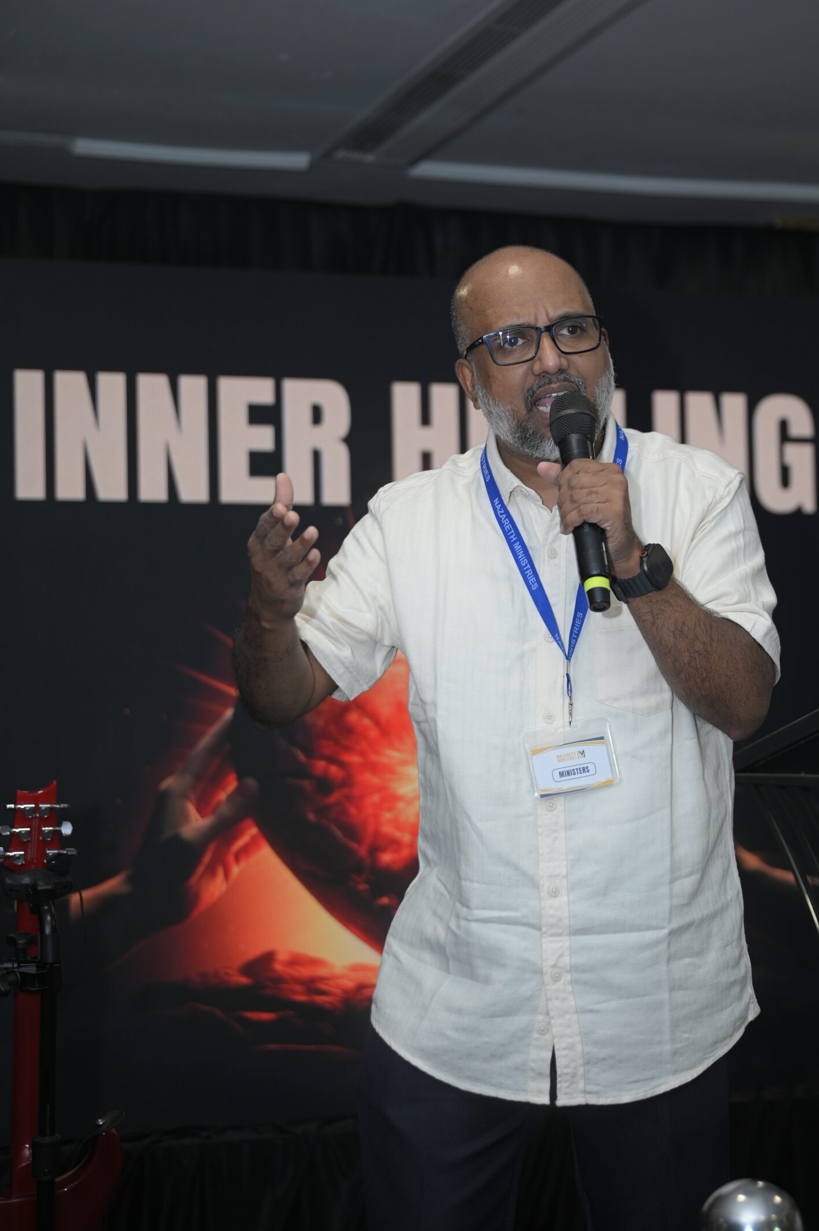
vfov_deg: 30.5
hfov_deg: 20.6
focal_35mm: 66
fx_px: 2255
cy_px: 624
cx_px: 487
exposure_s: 1/160
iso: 200
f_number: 2.8
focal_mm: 55
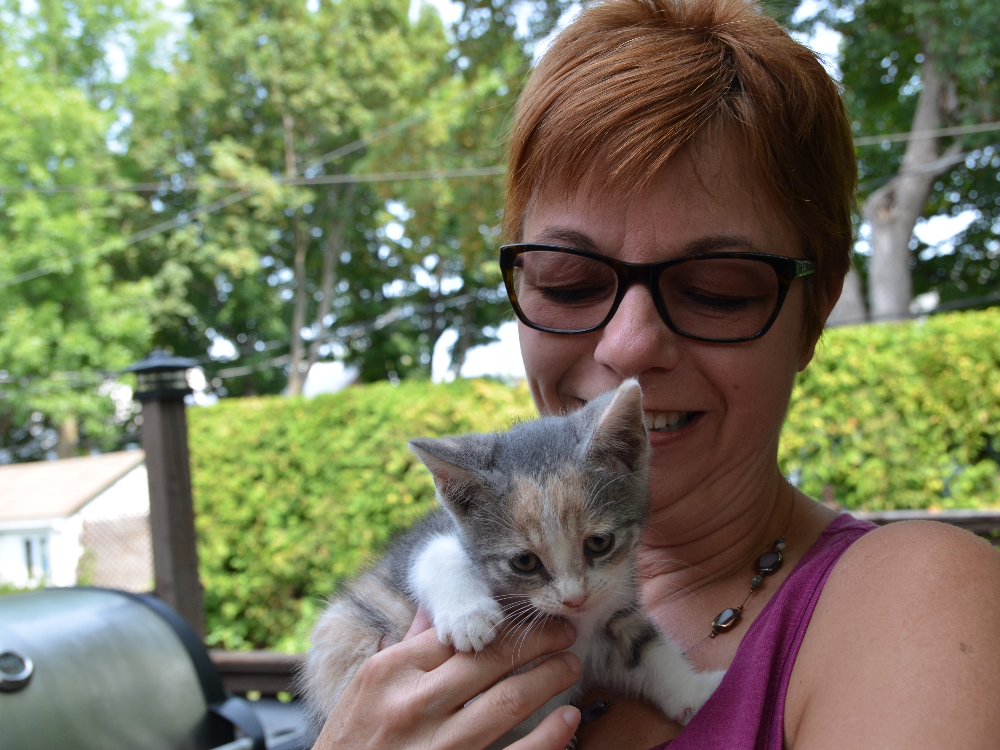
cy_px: 381
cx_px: 535
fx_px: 1156
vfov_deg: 36.0
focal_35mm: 40
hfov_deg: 46.8
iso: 200
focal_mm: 24
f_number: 6.3
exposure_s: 1/160
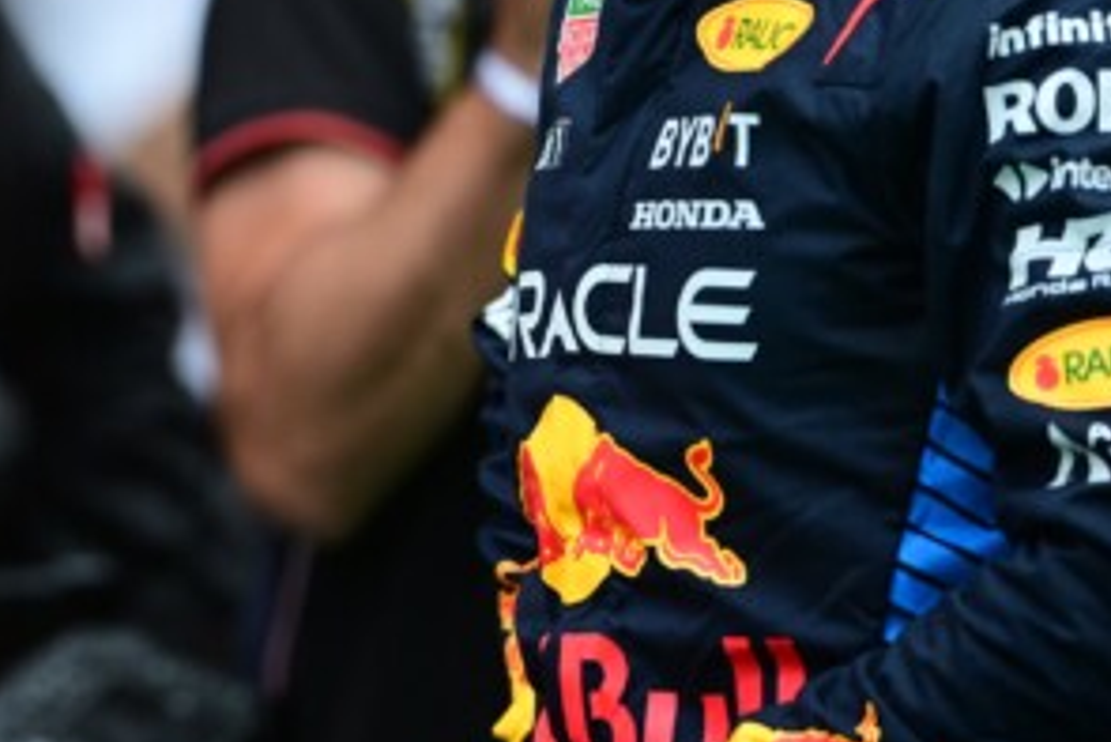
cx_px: -87
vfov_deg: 1.5
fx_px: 29300
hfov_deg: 2.2
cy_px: -21
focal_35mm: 949
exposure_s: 1/640
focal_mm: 400
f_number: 2.8
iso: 400
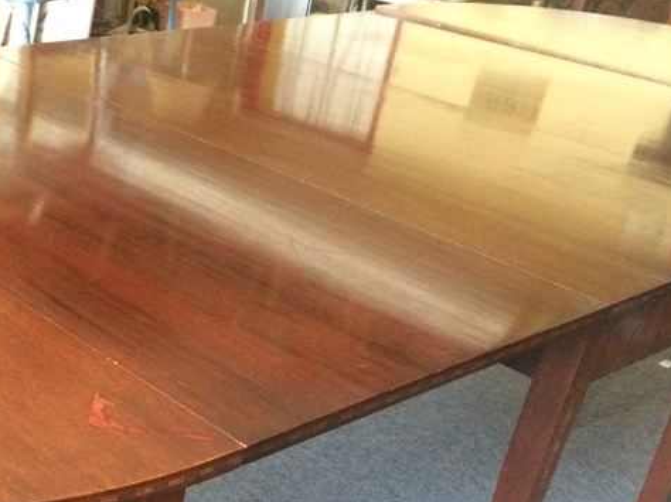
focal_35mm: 57
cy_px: 473
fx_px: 1104
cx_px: 58
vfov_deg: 24.7
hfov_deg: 32.0
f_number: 2.2
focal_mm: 4.12
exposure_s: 1/20
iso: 320
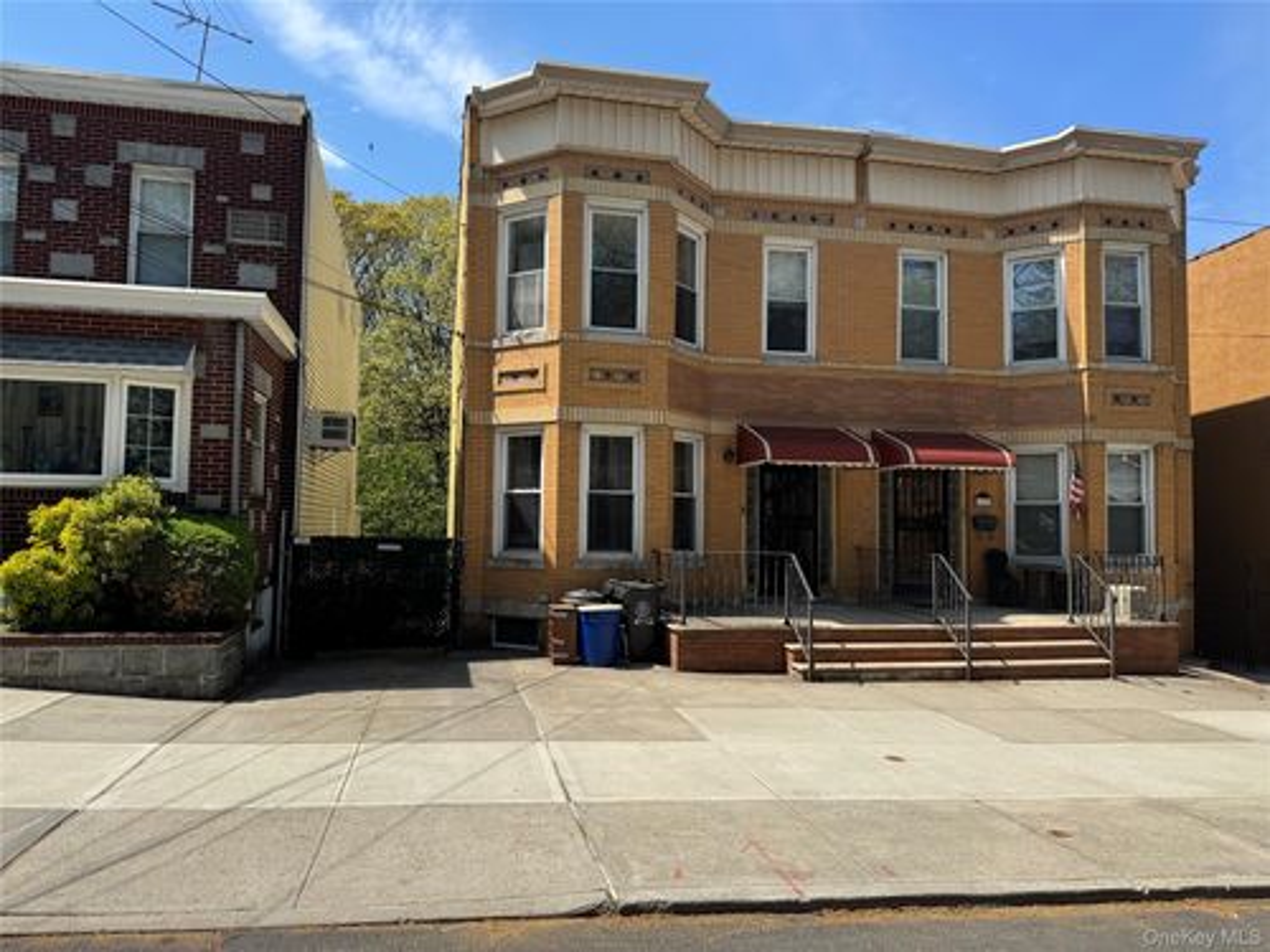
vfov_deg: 56.8
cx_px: 635
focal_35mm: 24
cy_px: 476
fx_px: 881
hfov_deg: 71.6
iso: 80
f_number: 1.78
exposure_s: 1/4049
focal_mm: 6.76
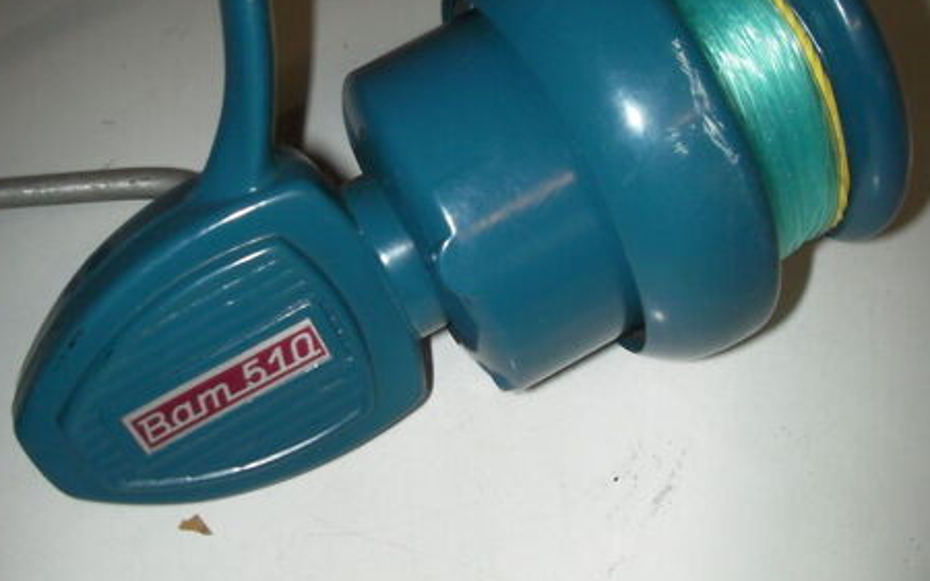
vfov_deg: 29.7
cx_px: 440
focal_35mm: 43
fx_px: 1090
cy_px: 215
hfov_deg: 46.2
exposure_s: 1/30
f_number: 5.6
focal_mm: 6.3
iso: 200
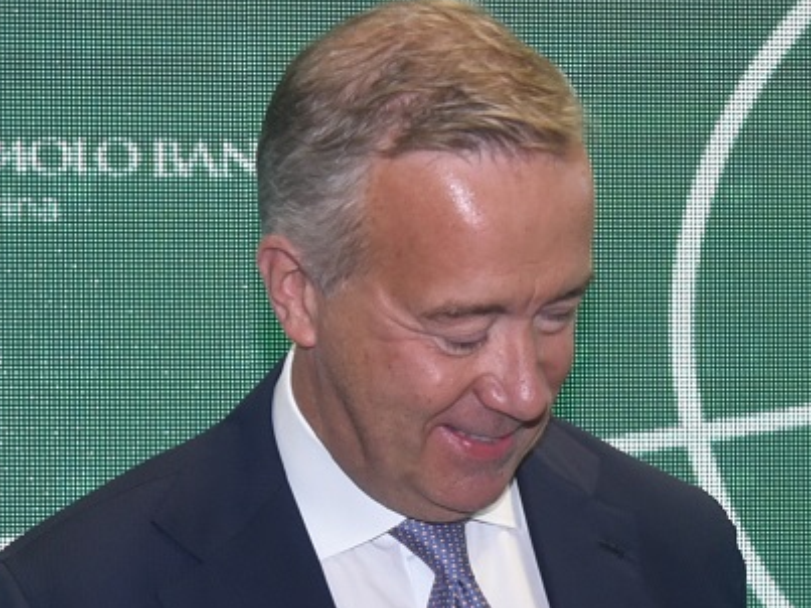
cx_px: 369
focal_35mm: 198
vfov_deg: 7.5
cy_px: 608
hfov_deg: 10.0
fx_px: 4637
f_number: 4
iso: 800
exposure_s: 1/160
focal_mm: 46
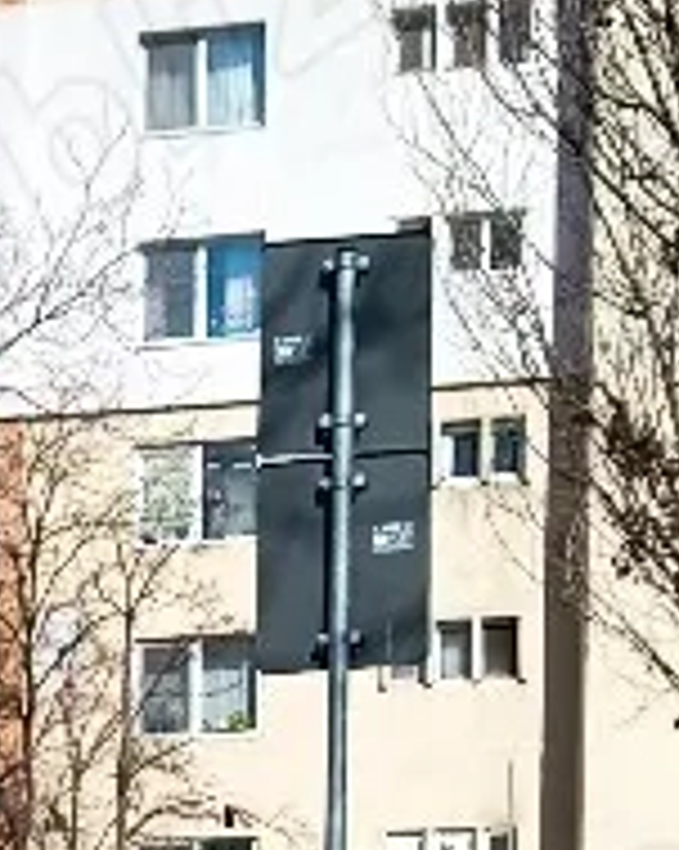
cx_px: -630
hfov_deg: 11.4
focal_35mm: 124
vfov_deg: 14.6
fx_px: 3117
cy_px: 1237
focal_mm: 5.27
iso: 53
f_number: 1.7
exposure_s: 1/625
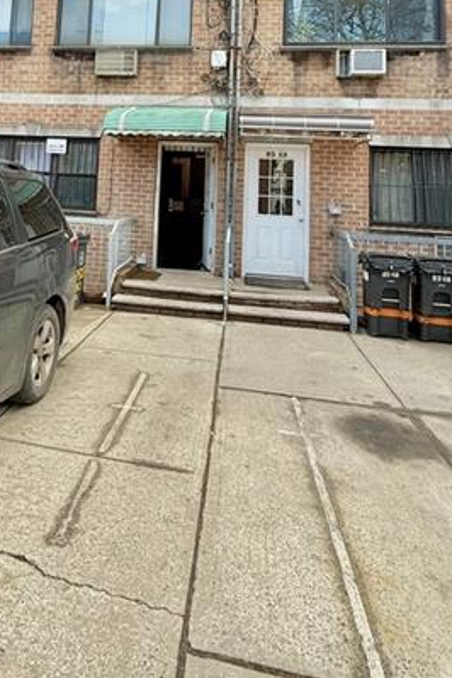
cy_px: 141
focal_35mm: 28
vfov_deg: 60.5
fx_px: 527
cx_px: 139
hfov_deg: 45.5
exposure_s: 1/240
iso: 50
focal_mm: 2.22
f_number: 2.2
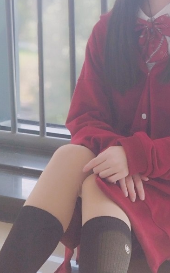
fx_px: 697
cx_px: 158
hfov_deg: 13.8
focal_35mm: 94
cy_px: 89
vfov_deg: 22.0
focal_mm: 6.06
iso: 250
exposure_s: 1/100
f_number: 2.6
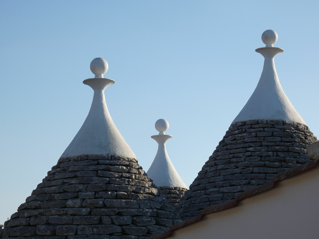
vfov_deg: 13.5
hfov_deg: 17.9
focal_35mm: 110
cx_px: 160
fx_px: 1014
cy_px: 120
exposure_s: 1/640
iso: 125
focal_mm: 19.7
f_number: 5
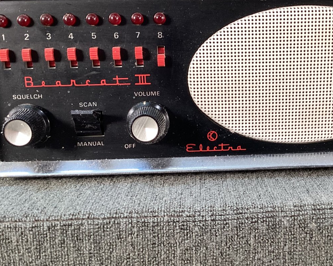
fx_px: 453
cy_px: 130
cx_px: 214
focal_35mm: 46
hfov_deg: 40.0
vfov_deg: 32.7
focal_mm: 3.3
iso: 80
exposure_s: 1/50
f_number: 2.4
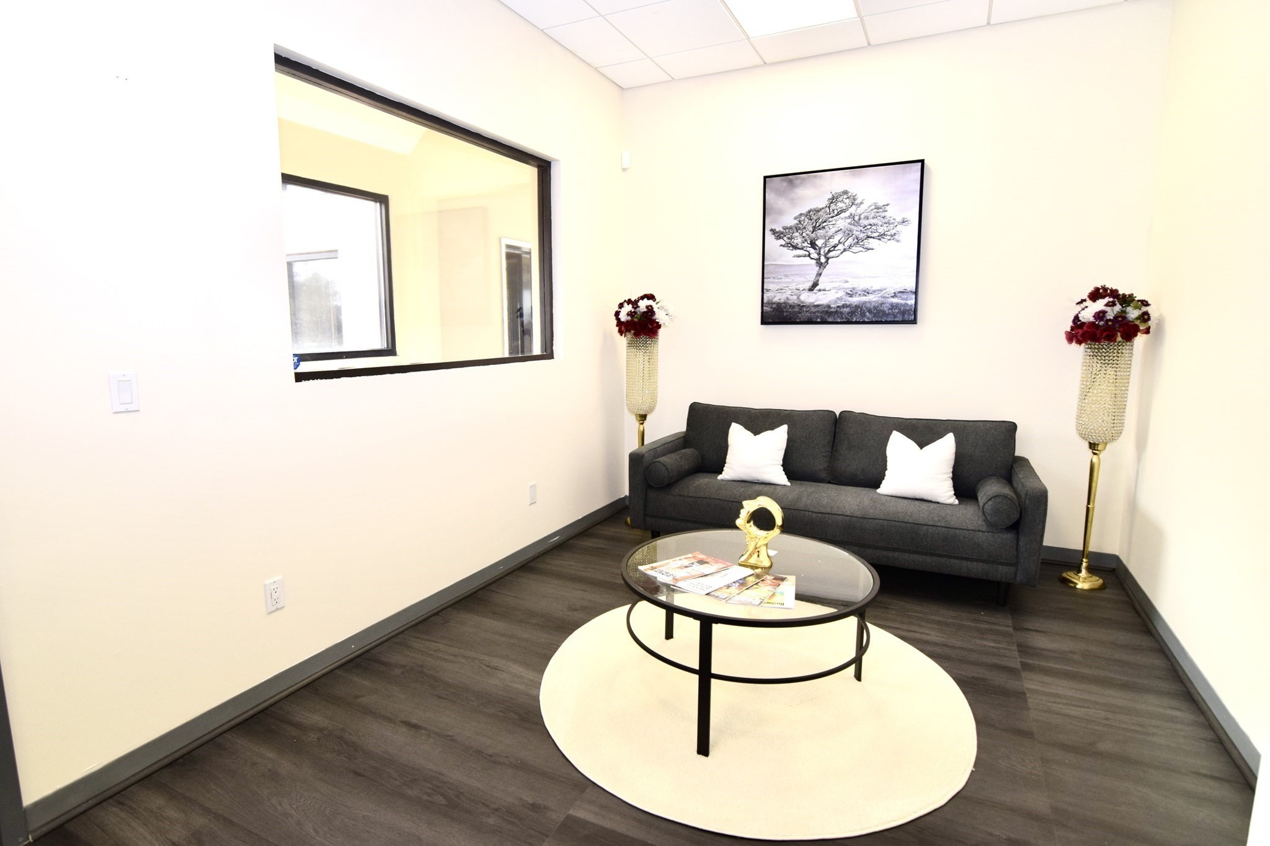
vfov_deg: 67.4
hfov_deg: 90.0
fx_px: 635
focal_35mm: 18
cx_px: 635
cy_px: 423
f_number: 5
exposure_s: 1/100
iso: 800
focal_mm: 12
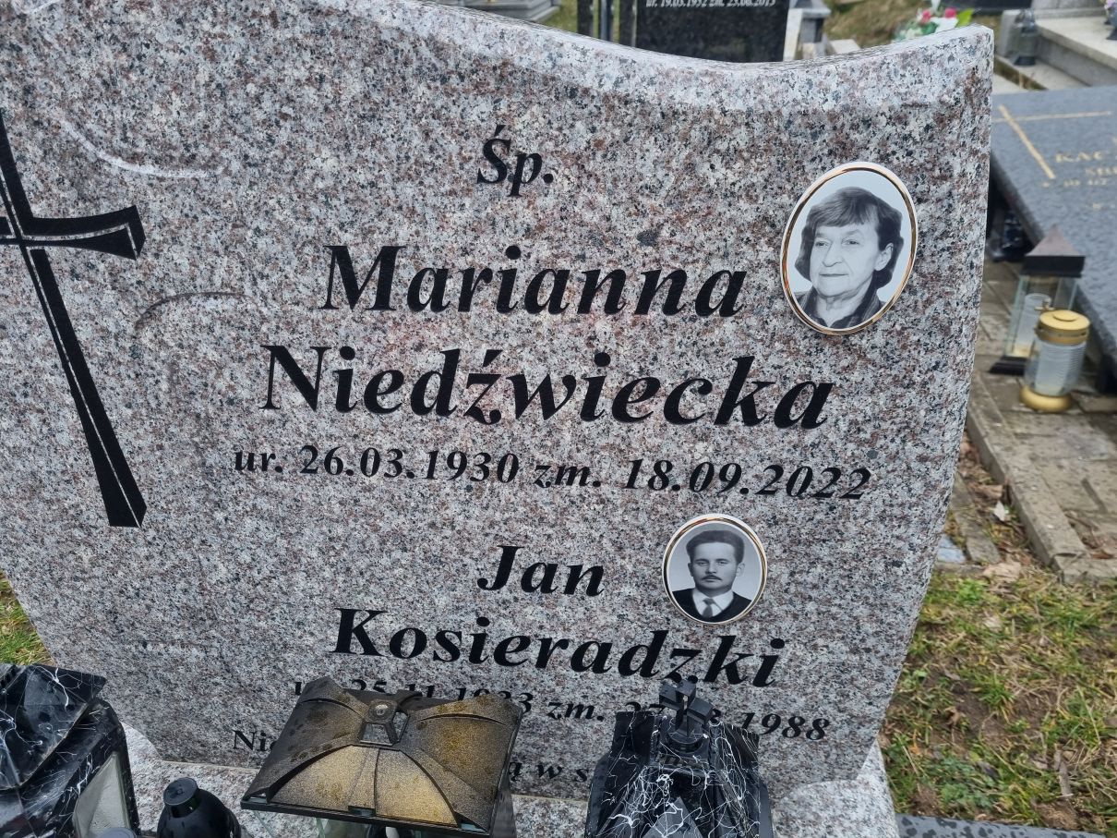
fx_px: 839
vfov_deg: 53.0
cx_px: 558
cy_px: 419
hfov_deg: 67.3
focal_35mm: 26
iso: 50
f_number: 1.8
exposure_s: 1/722
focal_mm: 5.4
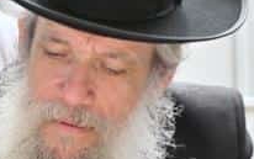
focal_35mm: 157
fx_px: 1087
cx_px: 48
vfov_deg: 8.3
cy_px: 153
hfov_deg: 13.3
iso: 100
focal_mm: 31
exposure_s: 1/200
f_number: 6.3
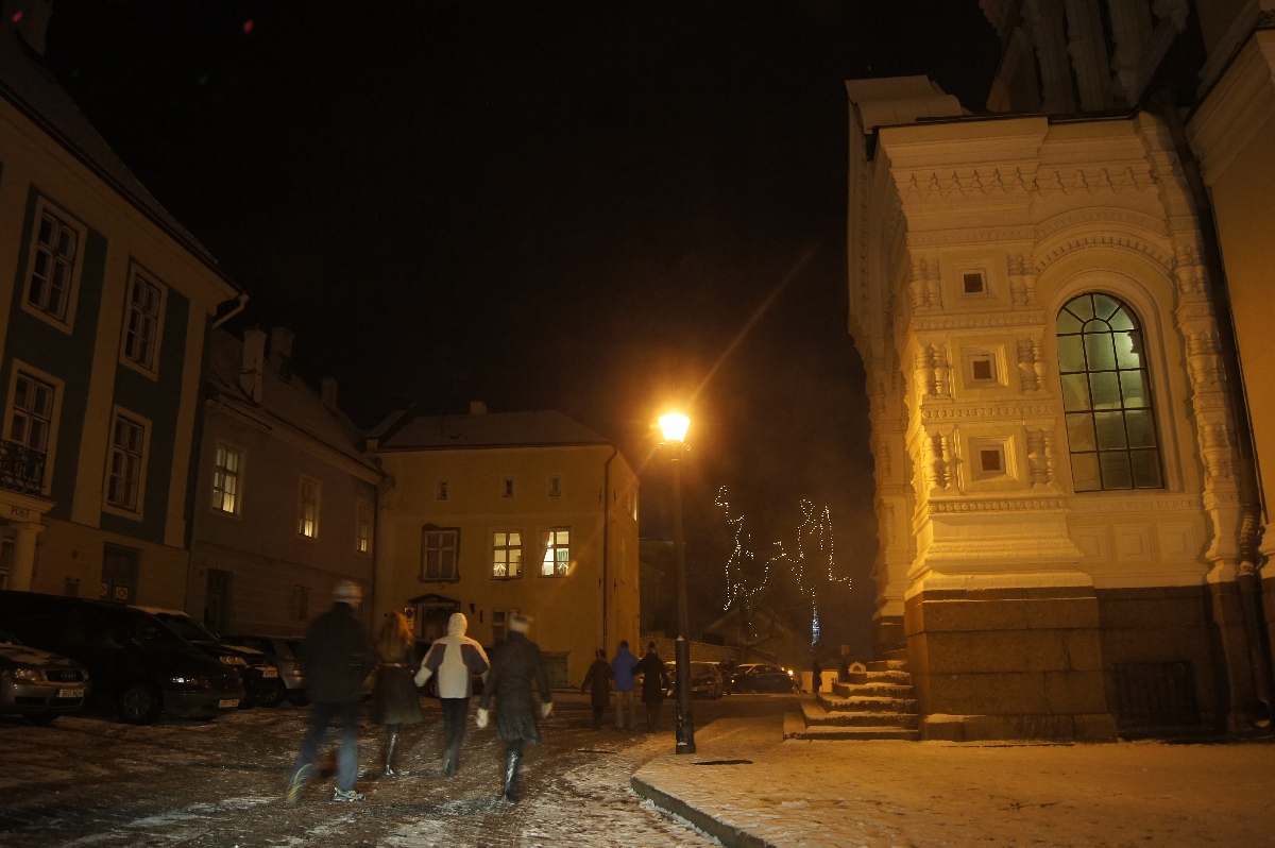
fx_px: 955
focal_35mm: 27
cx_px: 638
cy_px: 424
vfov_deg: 47.9
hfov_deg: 67.4
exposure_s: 1/10
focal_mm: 18
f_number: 3.5
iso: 800
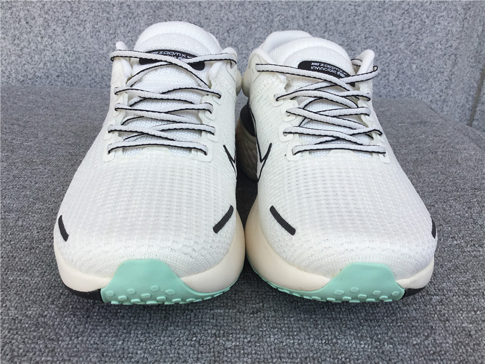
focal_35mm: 31
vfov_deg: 45.4
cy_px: 182
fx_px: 434
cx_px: 242
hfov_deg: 58.4
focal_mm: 3.3
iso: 25
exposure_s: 1/543
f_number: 2.4
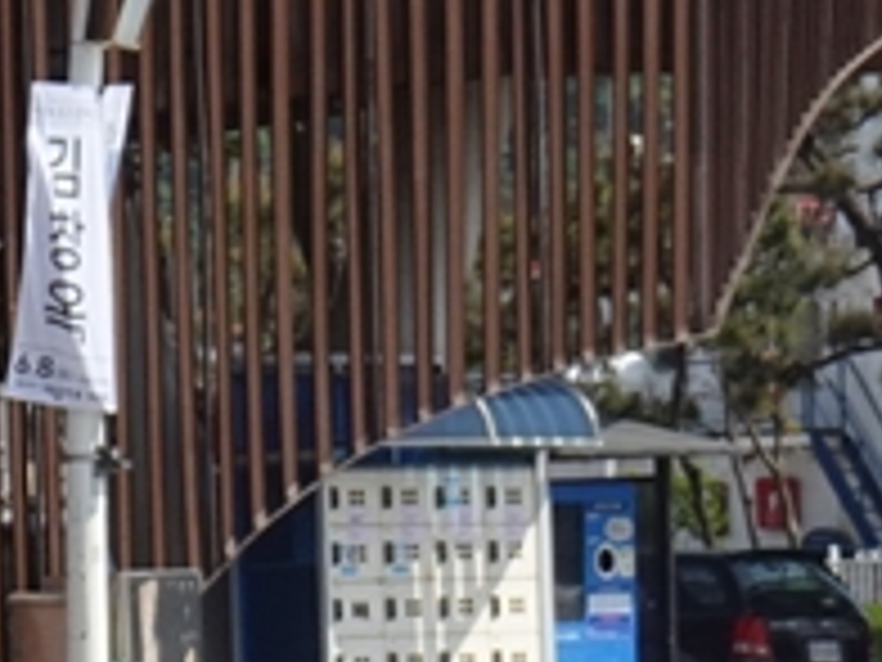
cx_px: -1044
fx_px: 10141
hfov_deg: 4.9
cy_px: 1148
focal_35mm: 398
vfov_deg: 3.7
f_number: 5
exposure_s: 1/640
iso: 80
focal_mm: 12.28
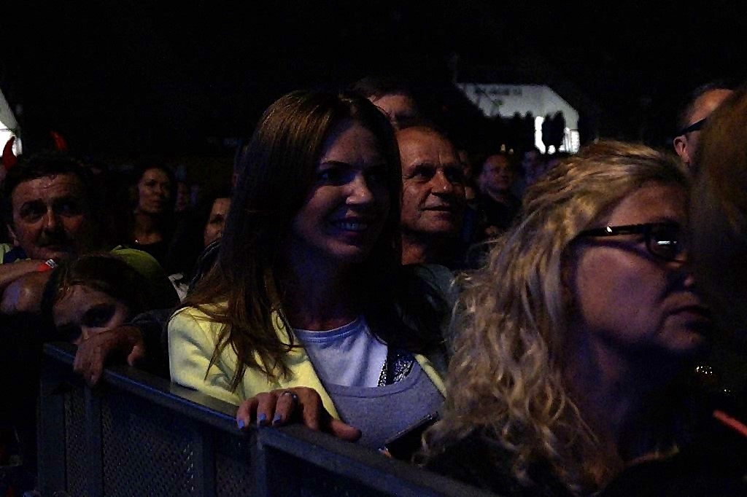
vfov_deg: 20.1
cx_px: 374
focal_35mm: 68
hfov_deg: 29.9
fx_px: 1400
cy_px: 248
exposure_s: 1/60
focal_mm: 45
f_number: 5.6
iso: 3200
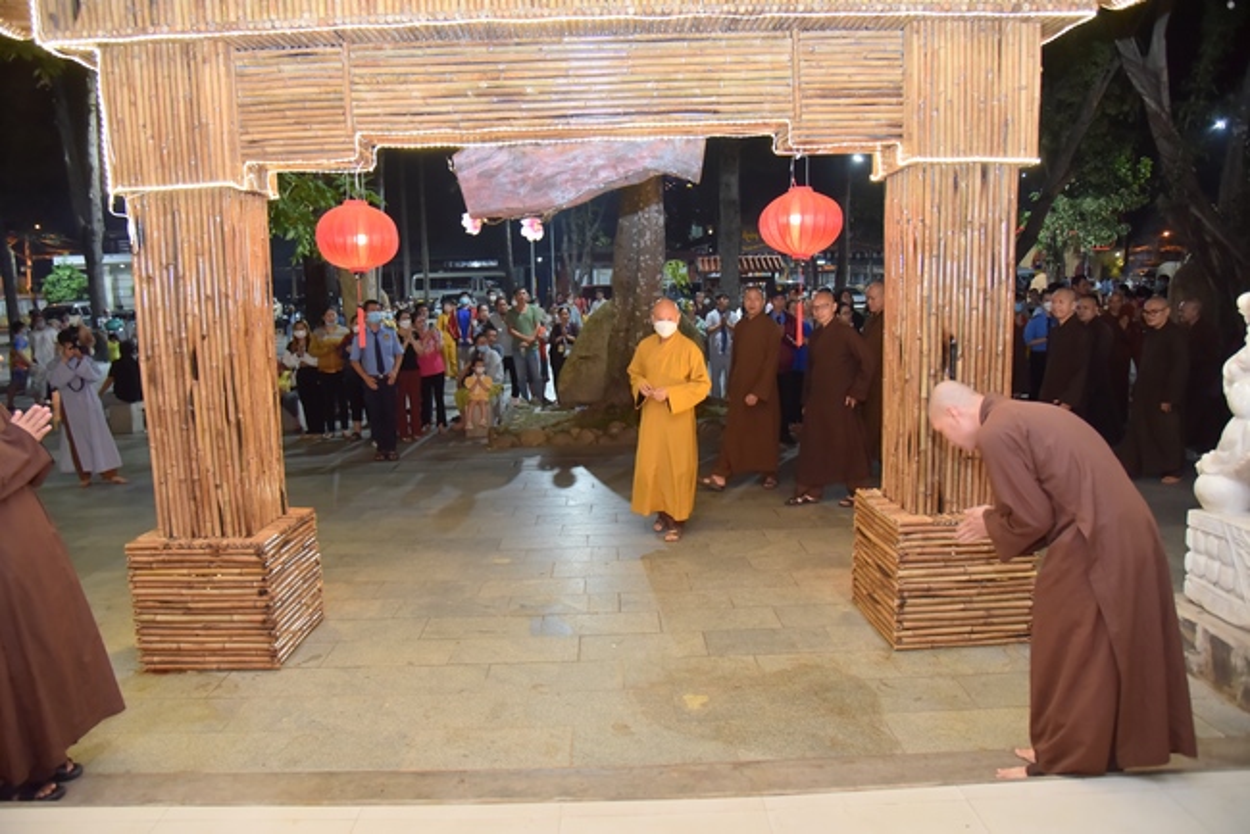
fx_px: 834
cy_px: 417
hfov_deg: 73.7
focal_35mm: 24
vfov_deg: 53.2
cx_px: 625
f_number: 4
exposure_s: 1/80
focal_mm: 24
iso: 2000
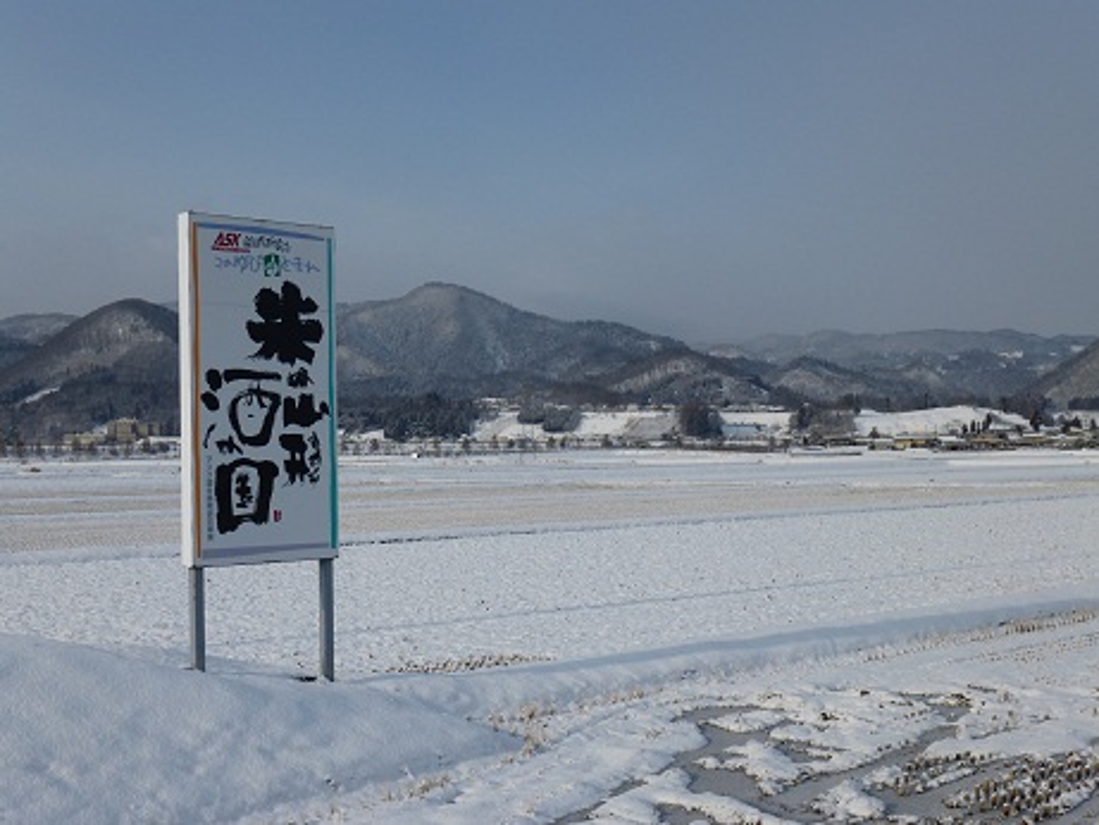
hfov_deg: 38.2
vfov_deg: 29.1
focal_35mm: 50
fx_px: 1588
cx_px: 550
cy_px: 412
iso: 100
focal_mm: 8.6
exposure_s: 1/200
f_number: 11
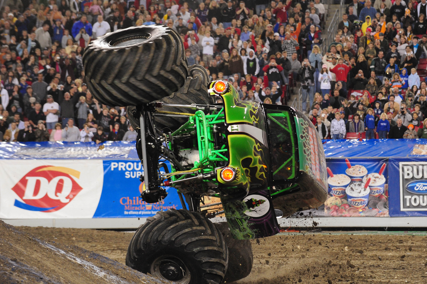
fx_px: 3023
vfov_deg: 5.4
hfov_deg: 8.1
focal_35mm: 255
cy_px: 138
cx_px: 269
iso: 1600
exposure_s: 1/500
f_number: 4
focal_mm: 200
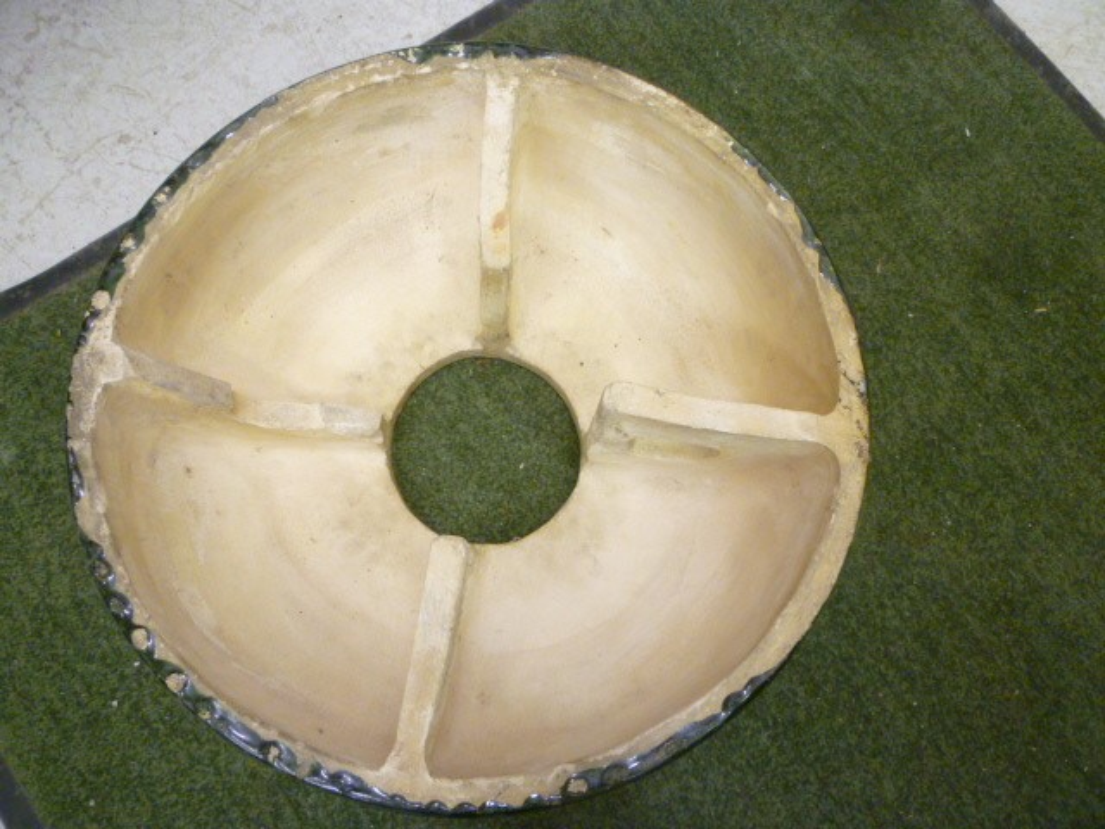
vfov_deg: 48.2
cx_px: 552
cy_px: 414
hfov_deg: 61.7
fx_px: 926
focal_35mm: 29
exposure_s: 1/30
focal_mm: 5.2
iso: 400
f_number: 3.3
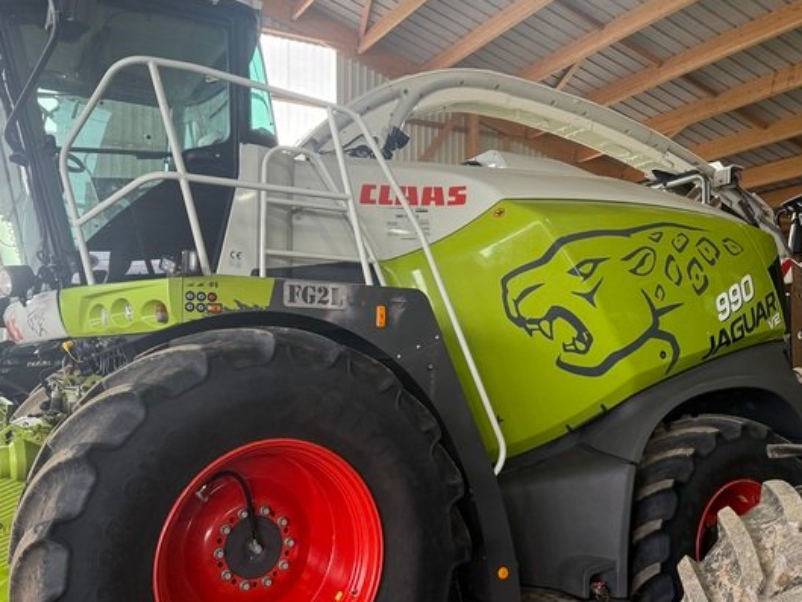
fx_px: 788
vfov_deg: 41.8
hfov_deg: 53.9
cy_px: 327
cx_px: 365
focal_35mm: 34
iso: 200
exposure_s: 1/94
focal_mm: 6.76
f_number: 1.78
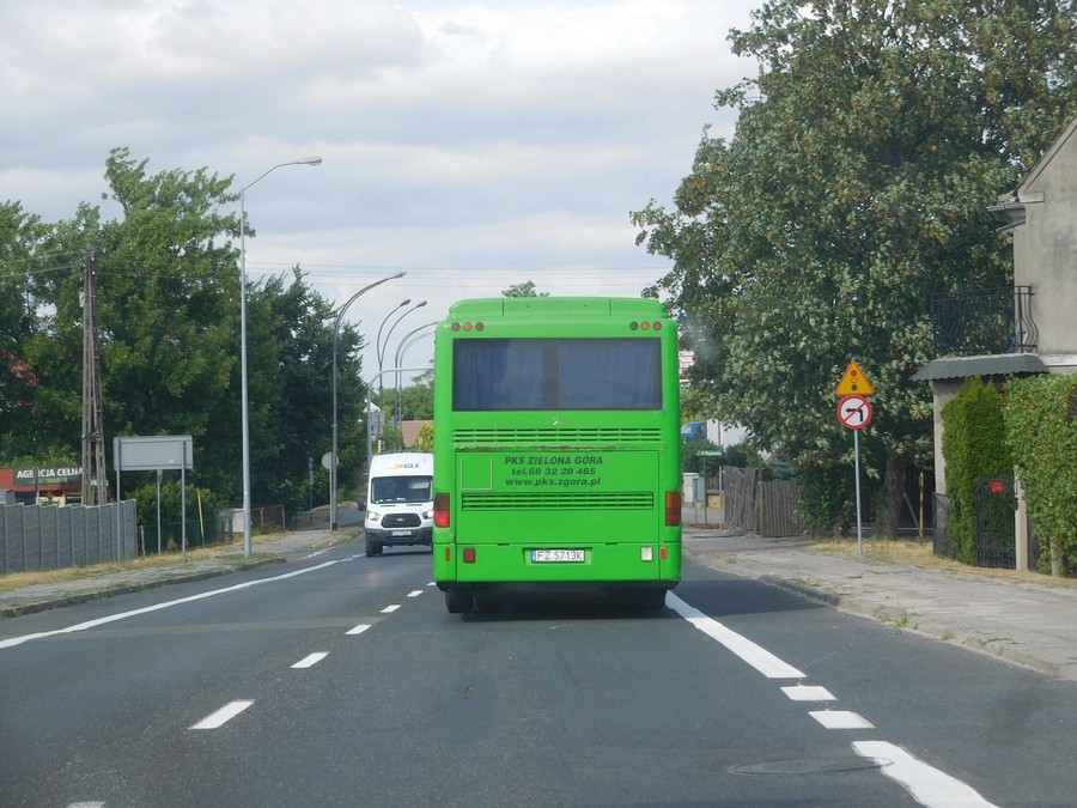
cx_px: 538
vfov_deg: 16.4
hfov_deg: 21.8
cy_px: 404
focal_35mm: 90
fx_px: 2800
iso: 125
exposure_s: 1/400
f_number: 4.7
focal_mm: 16.1
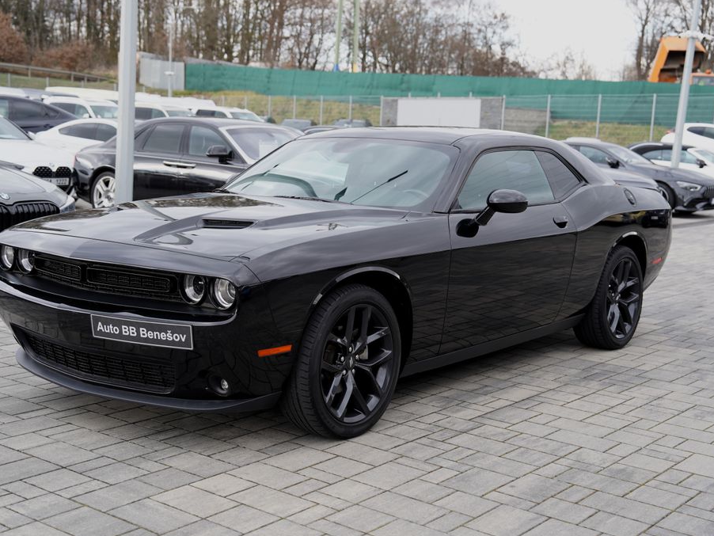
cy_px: 268
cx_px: 341
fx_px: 990
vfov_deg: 30.3
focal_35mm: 48
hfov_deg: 39.6
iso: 100
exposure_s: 1/80
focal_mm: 44
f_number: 3.5
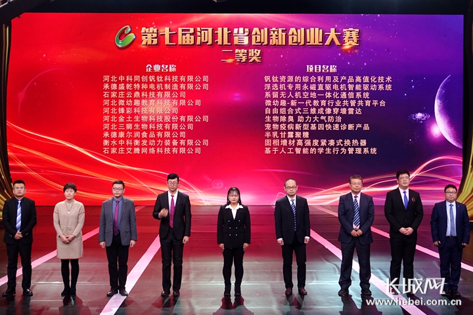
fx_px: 801
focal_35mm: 61
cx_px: 236
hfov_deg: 32.9
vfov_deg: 22.3
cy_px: 158
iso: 320
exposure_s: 1/80
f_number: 3.5
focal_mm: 22.19
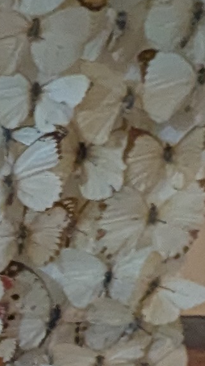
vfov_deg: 16.7
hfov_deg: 8.0
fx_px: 1210
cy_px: 393
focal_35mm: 125
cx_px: -447
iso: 431
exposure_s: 1/31.2
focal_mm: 2.35
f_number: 2.2
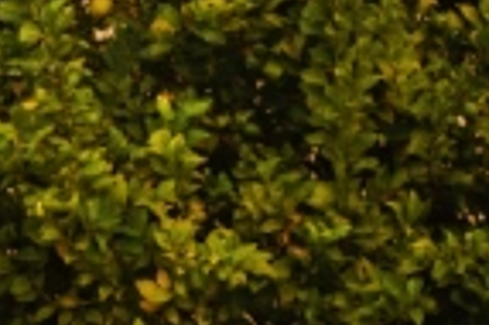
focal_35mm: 315
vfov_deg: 4.3
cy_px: -234
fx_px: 4274
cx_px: -1248
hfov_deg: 5.8
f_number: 1.2
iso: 125
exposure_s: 1/8000
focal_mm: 27
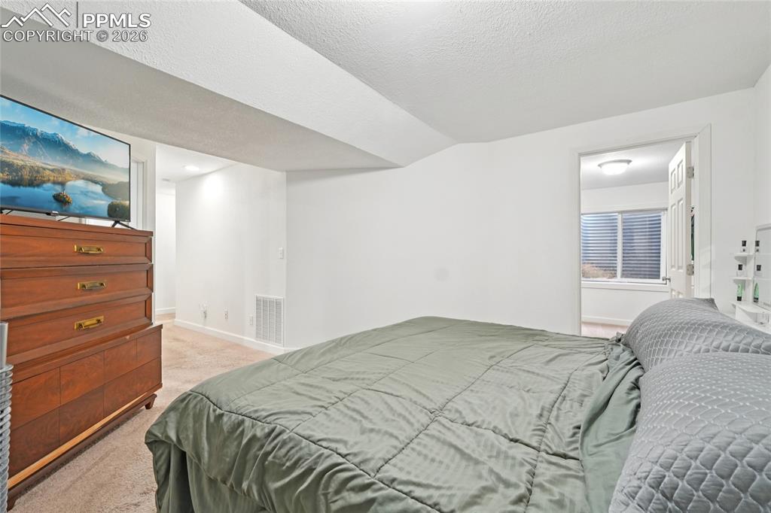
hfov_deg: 100.4
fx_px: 321
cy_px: 256
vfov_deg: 77.3
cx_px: 386
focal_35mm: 15
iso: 800
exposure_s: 1/5
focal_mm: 10
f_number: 8
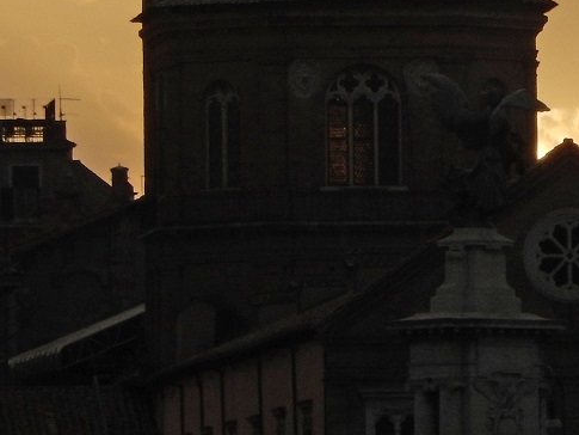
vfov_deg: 2.7
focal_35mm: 557
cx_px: 554
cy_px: 5
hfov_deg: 3.6
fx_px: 9319
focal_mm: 30.3
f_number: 5.7
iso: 125
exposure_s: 1/640
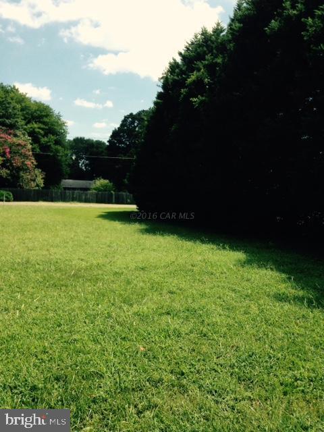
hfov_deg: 42.9
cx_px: 162
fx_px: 412
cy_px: 216
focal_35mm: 33
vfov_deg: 55.4
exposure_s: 1/968
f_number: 2.4
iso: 50
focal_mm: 4.12
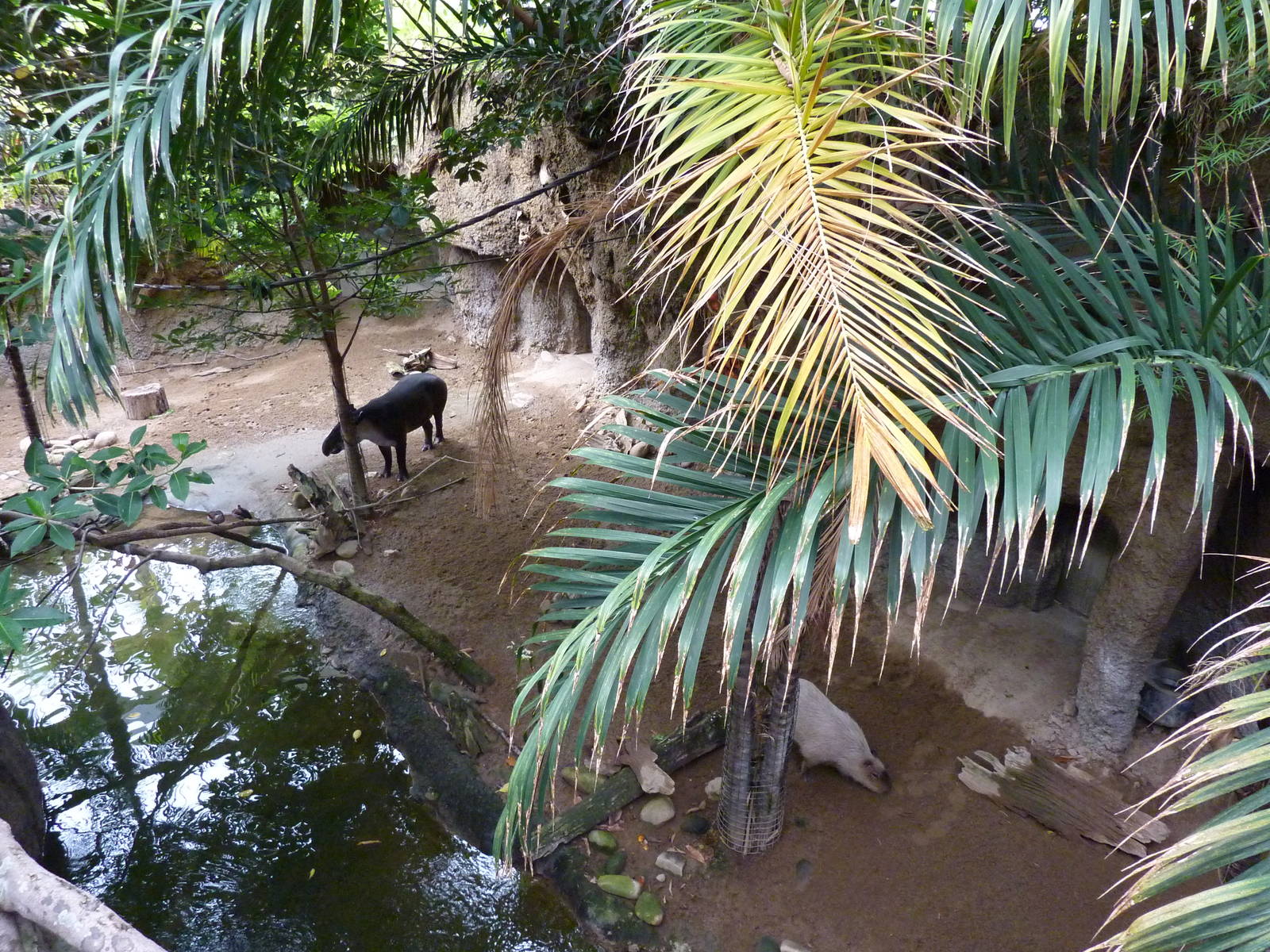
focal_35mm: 25
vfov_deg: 54.9
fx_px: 917
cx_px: 635
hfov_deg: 69.4
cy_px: 476
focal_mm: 4.1
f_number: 3.3
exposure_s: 1/100
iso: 400
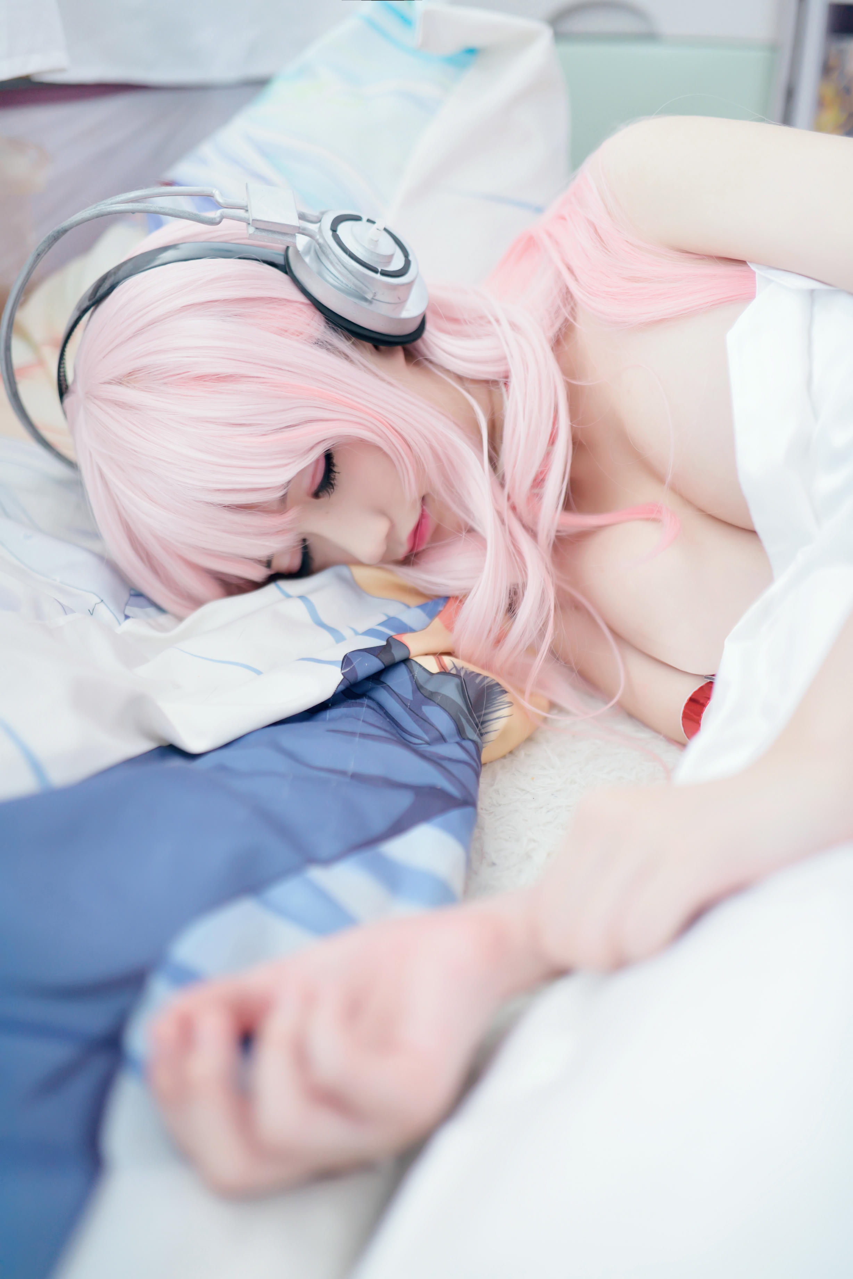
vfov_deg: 54.4
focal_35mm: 35
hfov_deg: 37.9
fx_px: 1243
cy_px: 640
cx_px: 426
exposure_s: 1/200
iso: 400
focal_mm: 35
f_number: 1.4
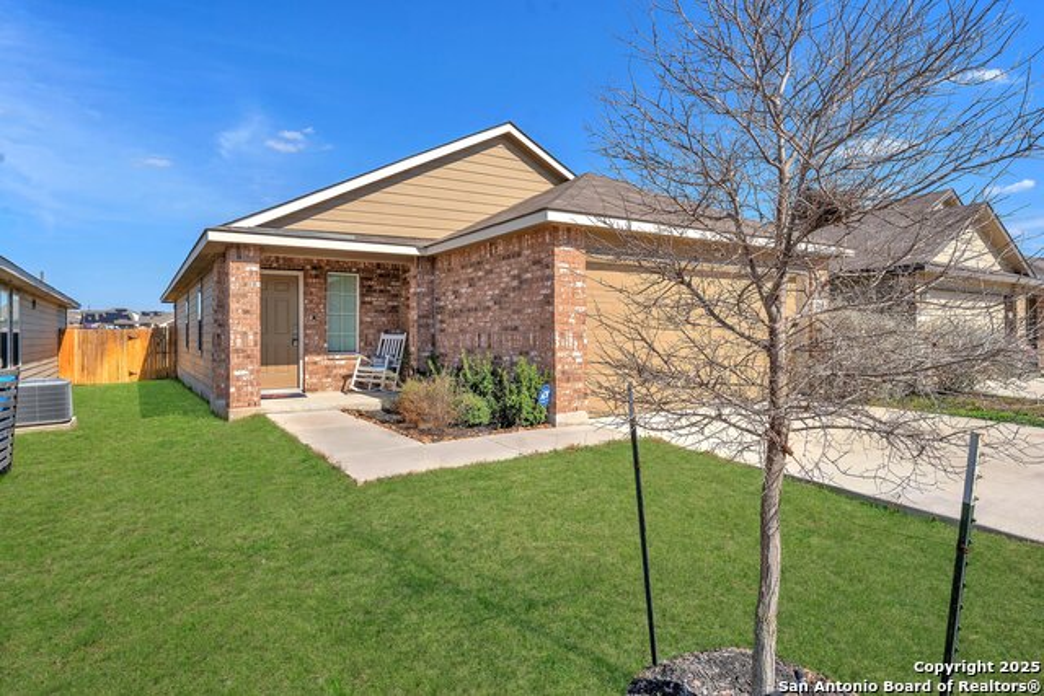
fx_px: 566
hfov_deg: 85.4
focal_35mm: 20
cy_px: 348
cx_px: 522
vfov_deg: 63.2
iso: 125
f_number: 10
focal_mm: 19.5
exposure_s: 1/320
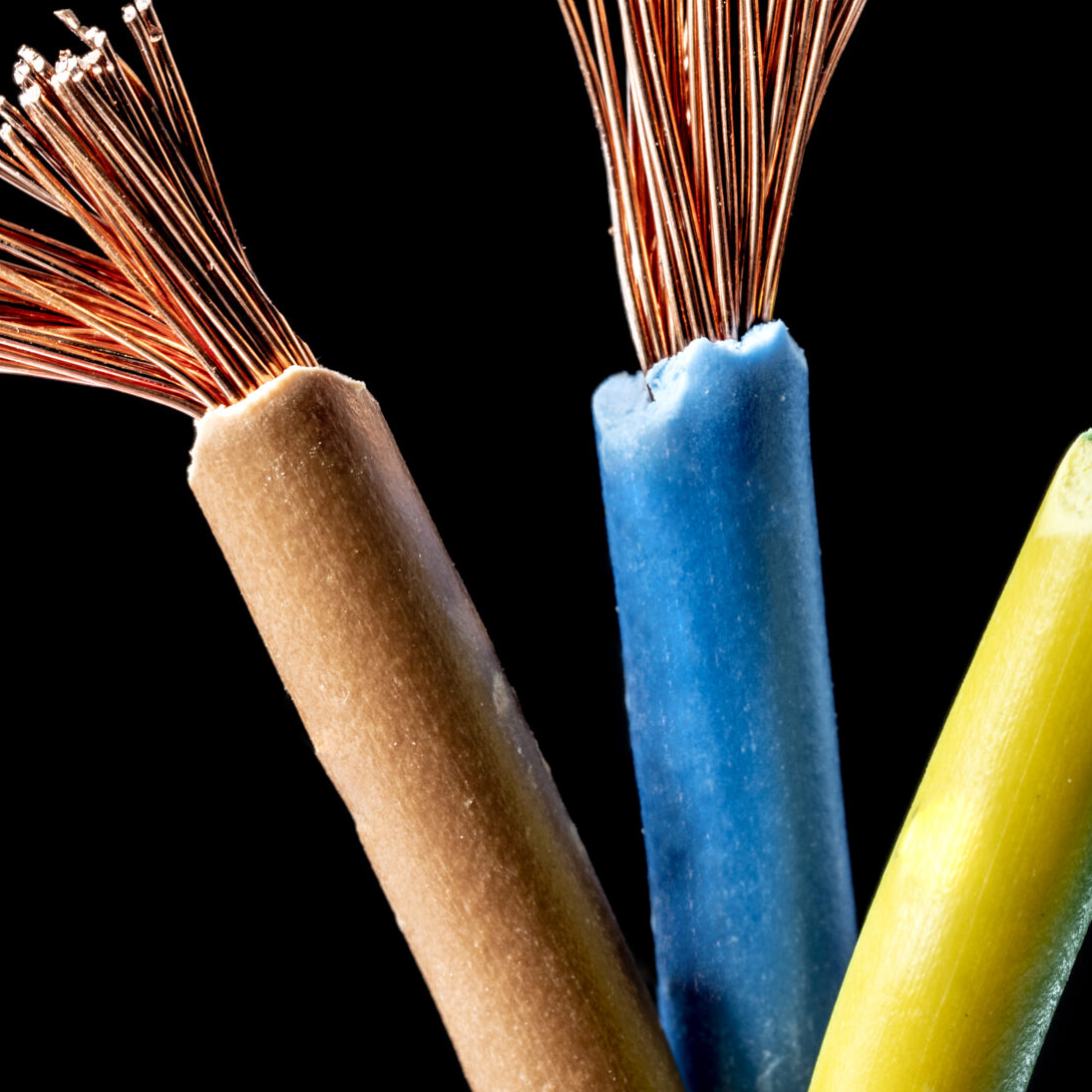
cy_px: 542
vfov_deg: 7.1
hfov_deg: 7.1
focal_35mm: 248
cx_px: 708
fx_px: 8851
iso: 200
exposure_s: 1/15
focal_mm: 60
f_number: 8
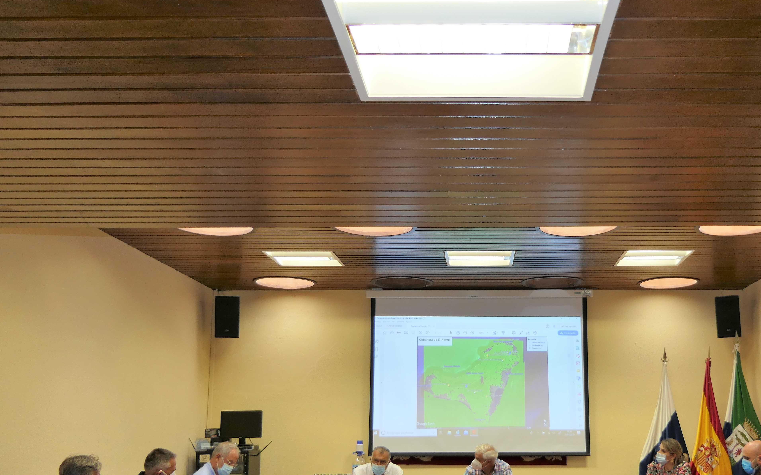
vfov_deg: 35.9
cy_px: 322
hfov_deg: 54.6
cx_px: 481
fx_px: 726
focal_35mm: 35
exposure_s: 1/60
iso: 200
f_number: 2.8
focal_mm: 8.8
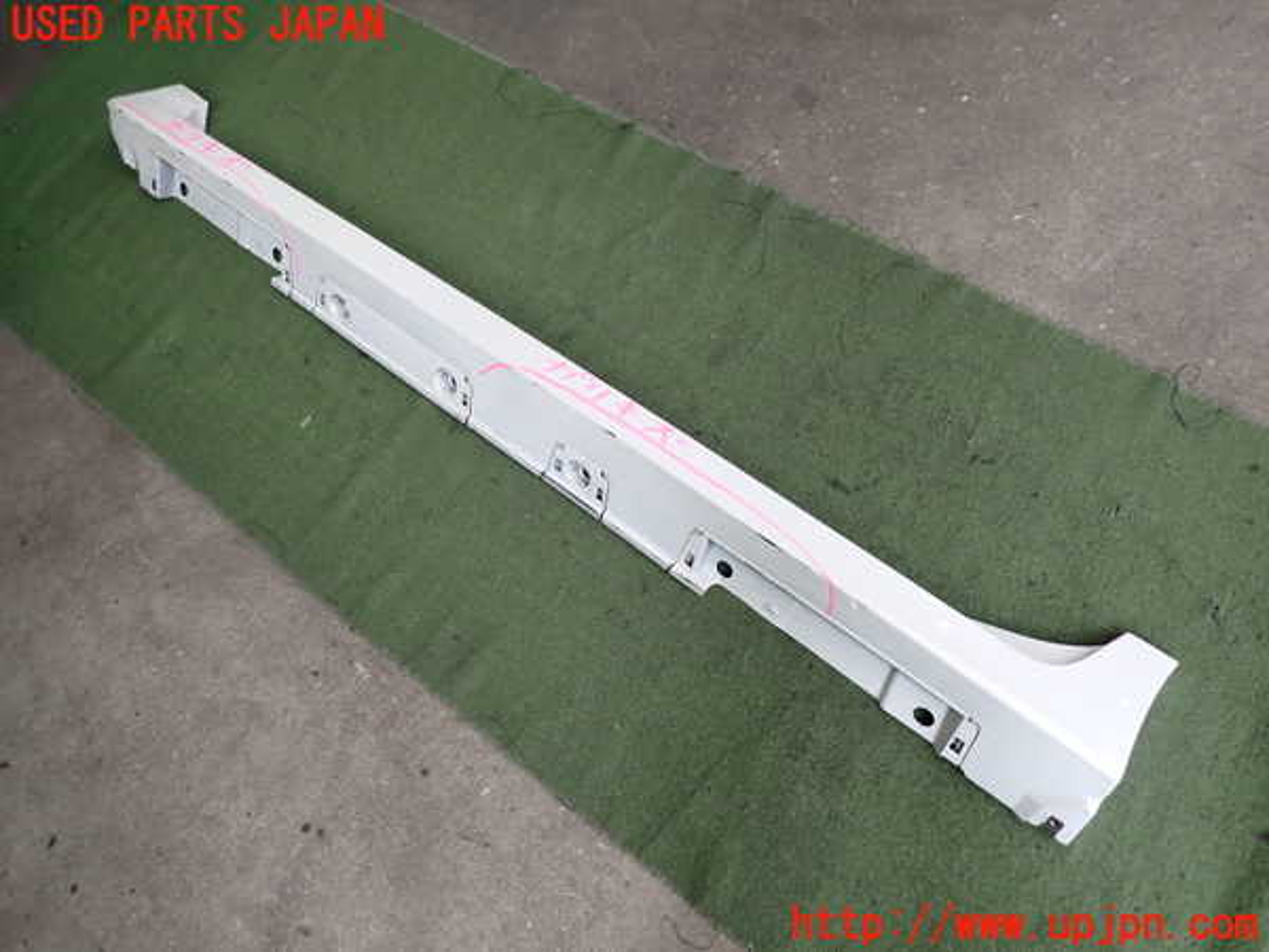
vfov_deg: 54.9
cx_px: 634
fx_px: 916
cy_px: 476
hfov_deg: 69.4
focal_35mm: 25
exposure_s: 1/125
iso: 125
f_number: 2
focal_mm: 4.5
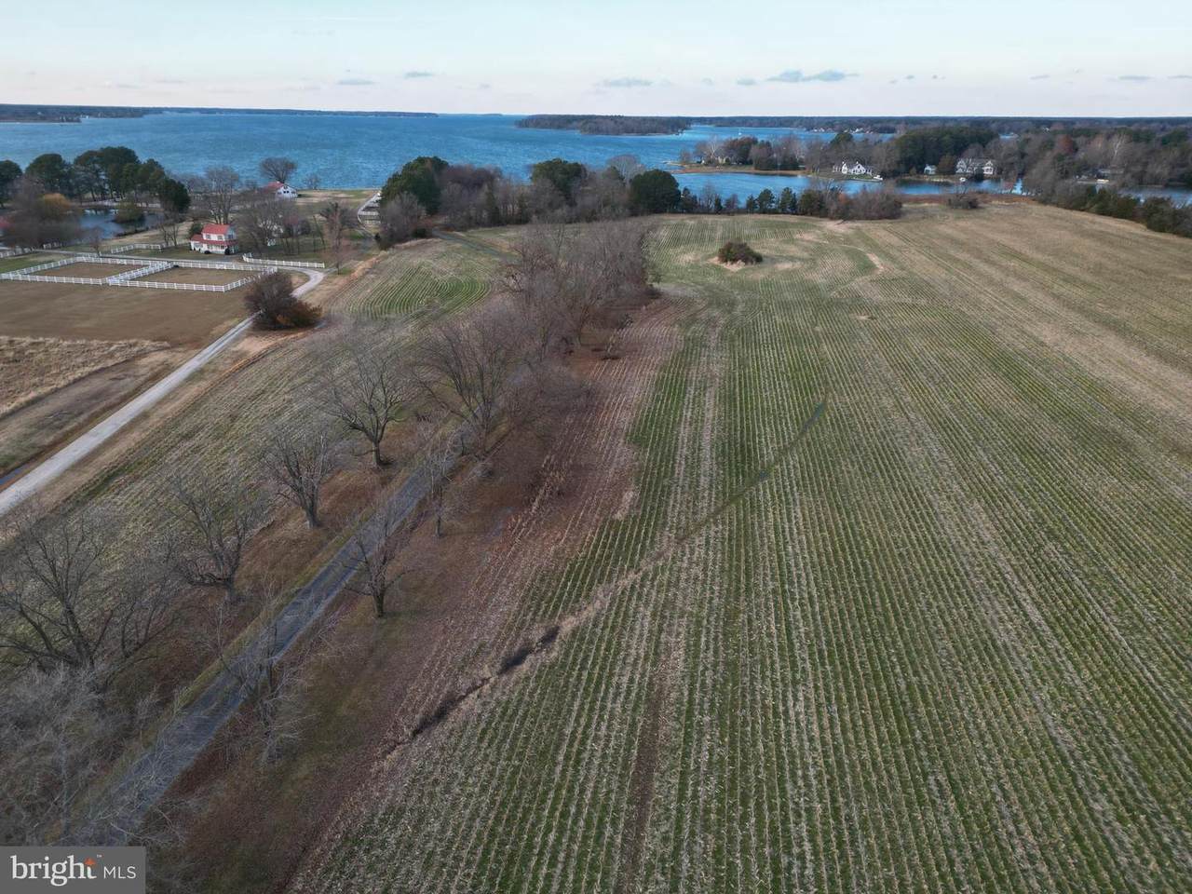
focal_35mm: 24
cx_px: 596
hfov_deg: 71.6
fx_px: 826
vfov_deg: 56.8
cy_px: 447
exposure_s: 1/640
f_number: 1.7
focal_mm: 6.72
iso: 200
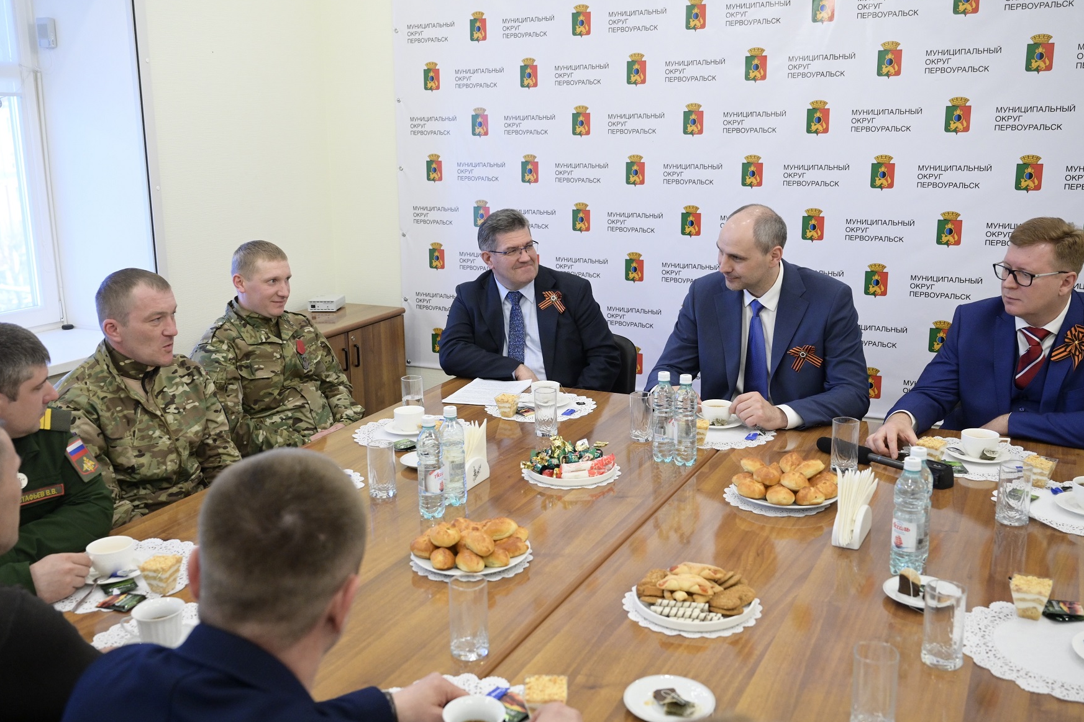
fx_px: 994
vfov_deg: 40.0
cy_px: 359
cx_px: 520
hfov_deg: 57.2
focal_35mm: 33
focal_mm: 30
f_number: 4
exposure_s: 1/100
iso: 2000
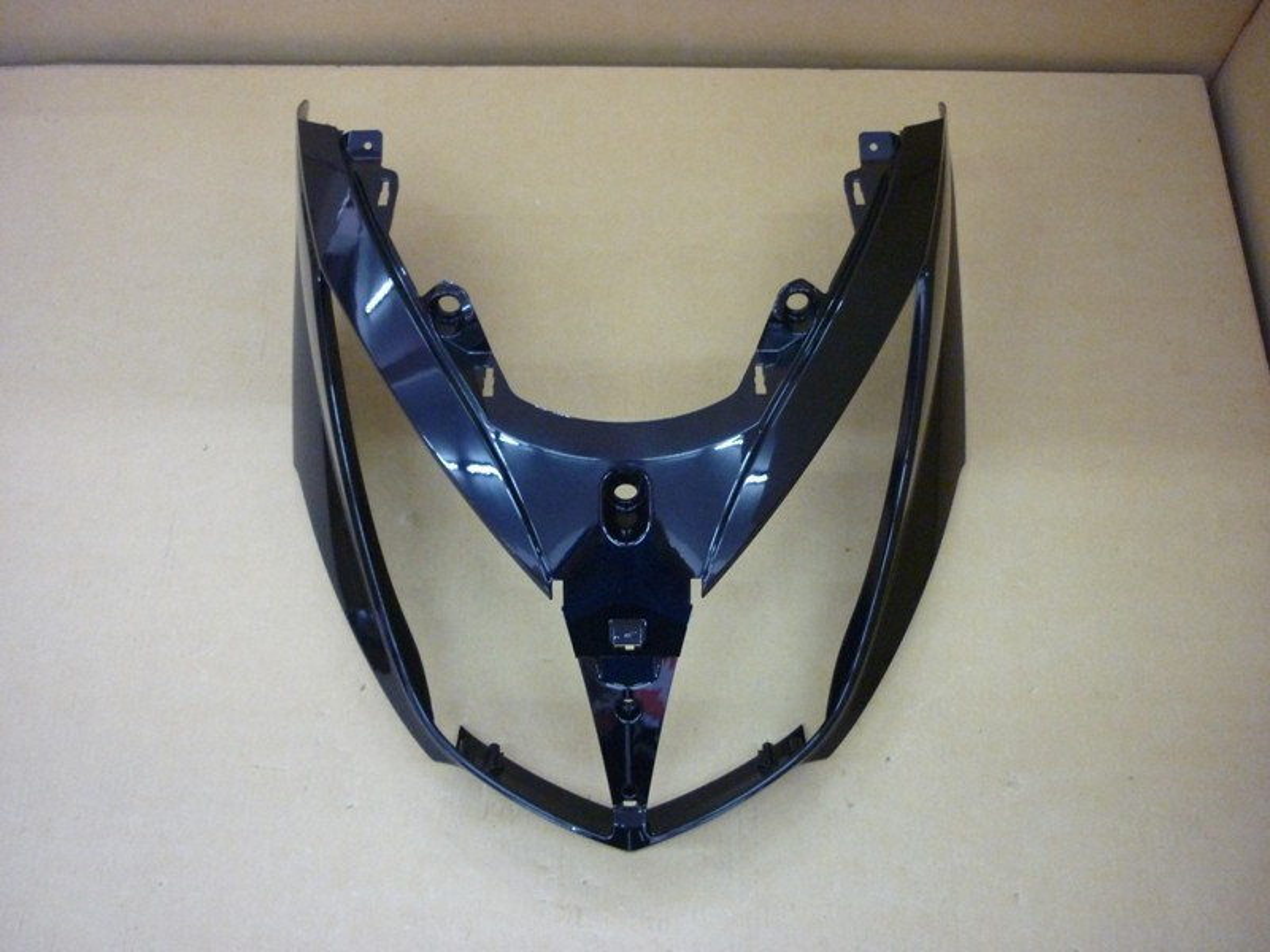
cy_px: 476
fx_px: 1211
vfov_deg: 42.9
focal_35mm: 33
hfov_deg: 55.4
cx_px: 635
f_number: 2.8
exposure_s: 1/15
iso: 400
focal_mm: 5.5
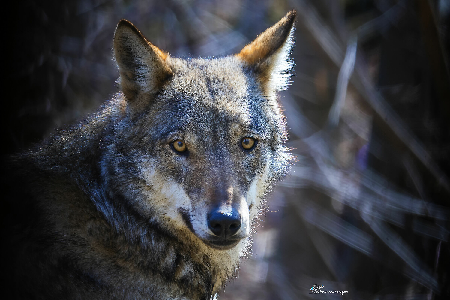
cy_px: 150
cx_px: 225
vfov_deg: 2.4
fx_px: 7124
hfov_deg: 3.6
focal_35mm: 570
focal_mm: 380
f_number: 8
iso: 500
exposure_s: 1/250
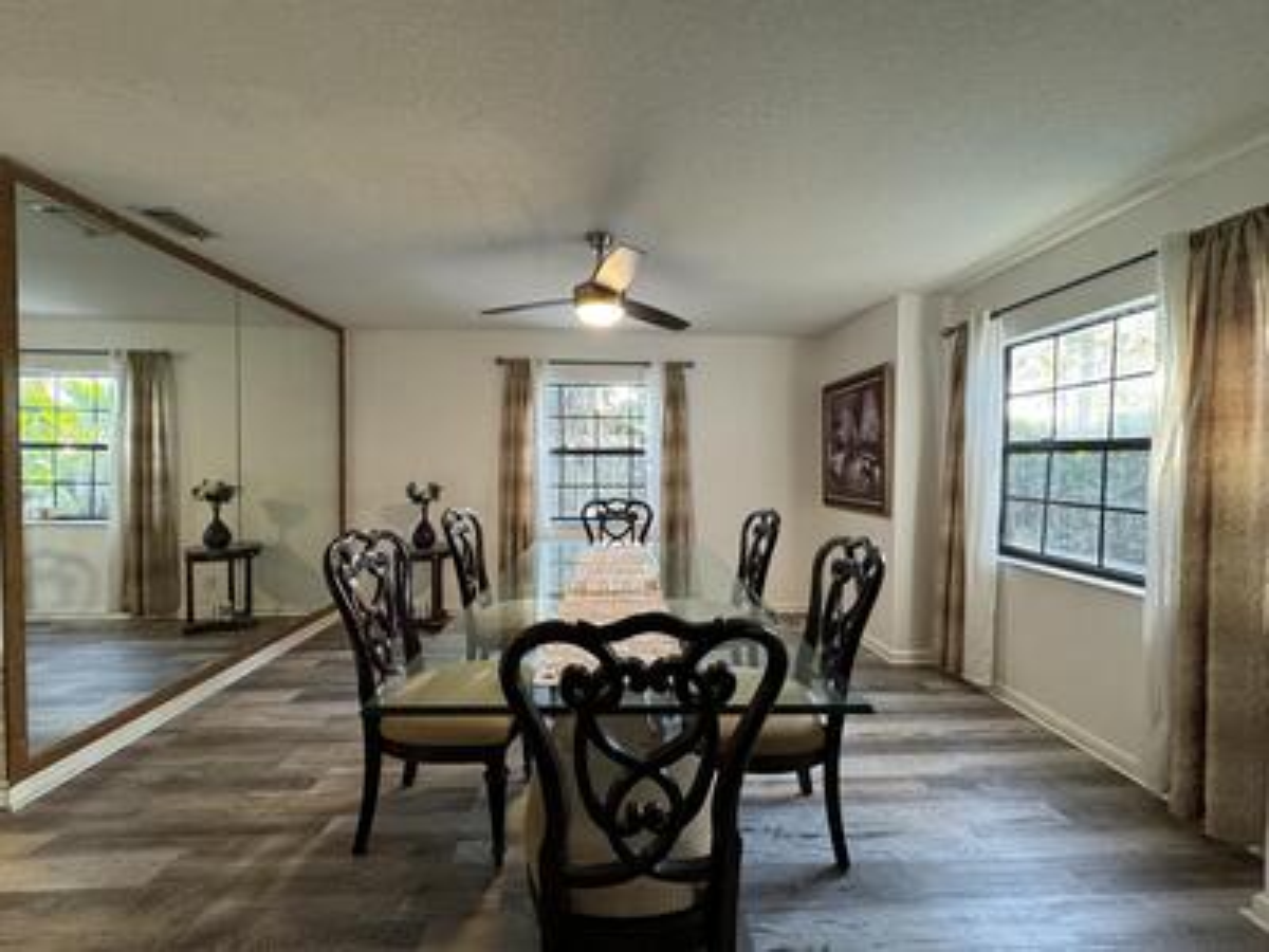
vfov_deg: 85.7
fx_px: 513
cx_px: 634
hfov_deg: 102.1
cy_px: 476
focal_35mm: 14
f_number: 2.2
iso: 200
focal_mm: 2.22
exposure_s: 1/60
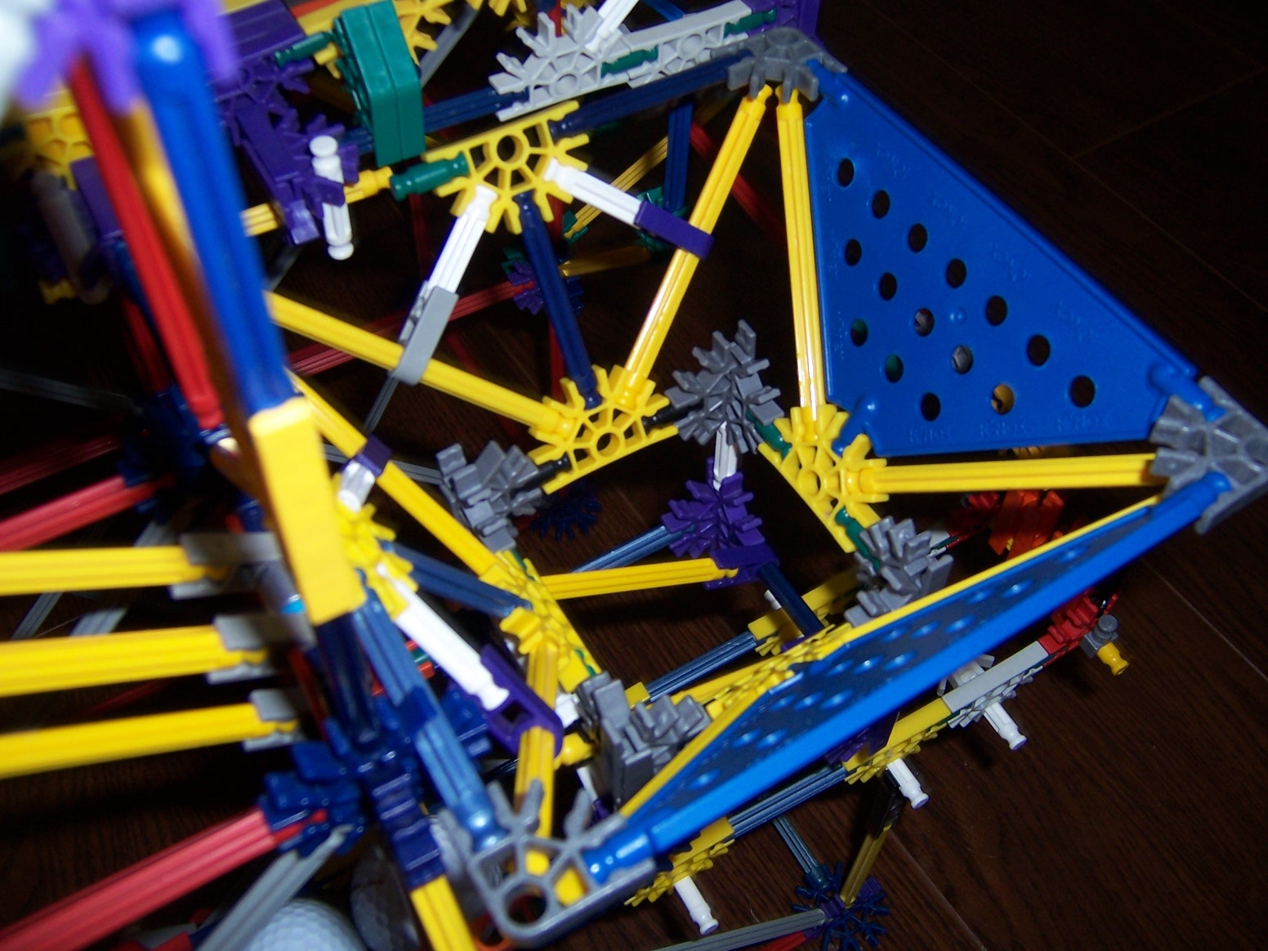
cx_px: 634
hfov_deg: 55.4
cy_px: 476
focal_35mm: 33
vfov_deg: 42.9
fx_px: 1209
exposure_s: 1/60
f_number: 2.8
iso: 80
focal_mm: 5.5
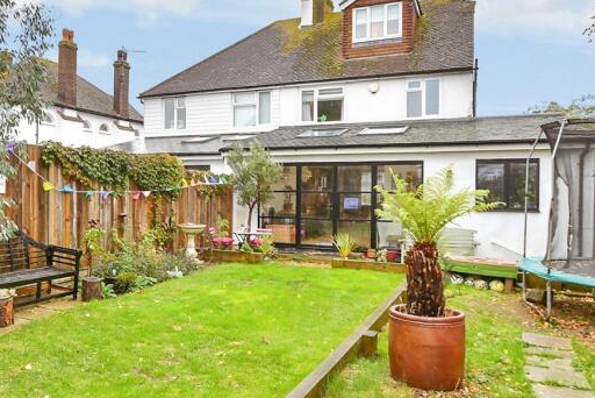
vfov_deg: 43.7
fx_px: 496
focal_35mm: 30
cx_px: 200
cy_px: 201
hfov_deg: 60.5
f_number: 6.3
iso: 160
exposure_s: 1/20
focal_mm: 10
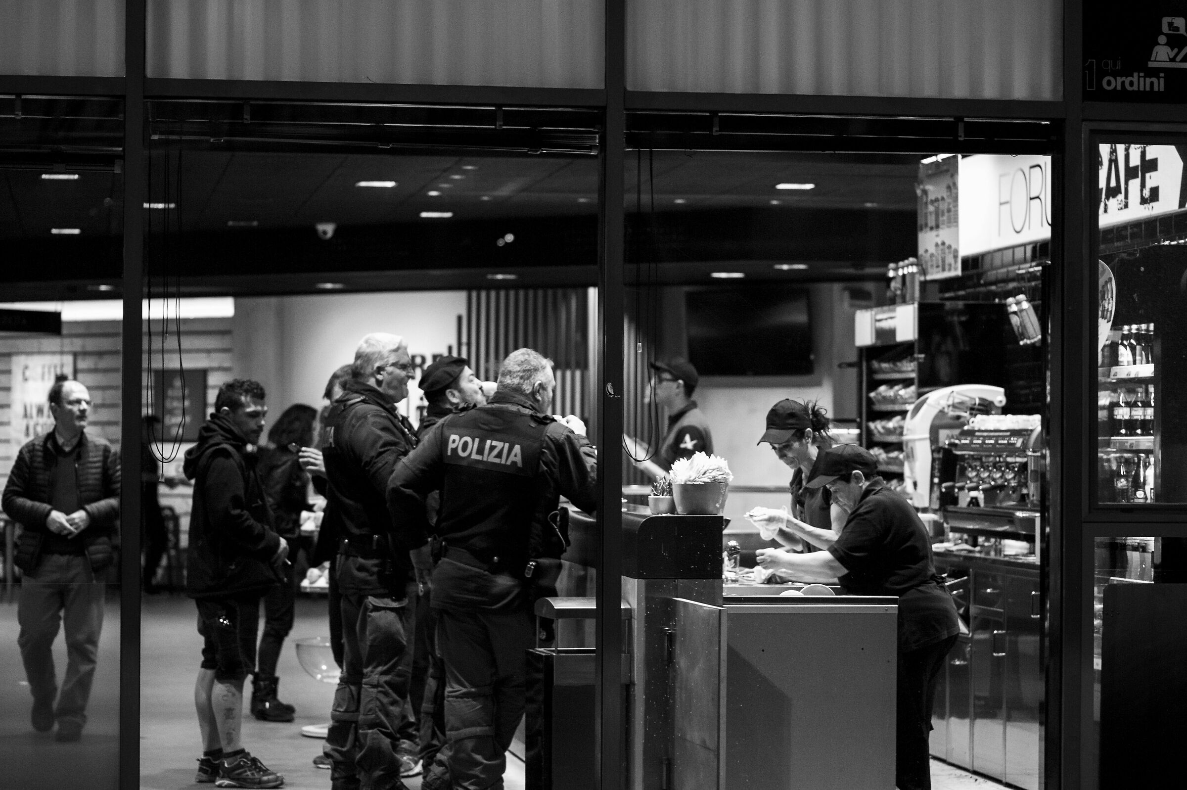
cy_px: 395
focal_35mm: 100
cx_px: 594
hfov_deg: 20.4
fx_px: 3295
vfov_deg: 13.7
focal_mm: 100
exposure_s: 1/125
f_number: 3.5
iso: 2500
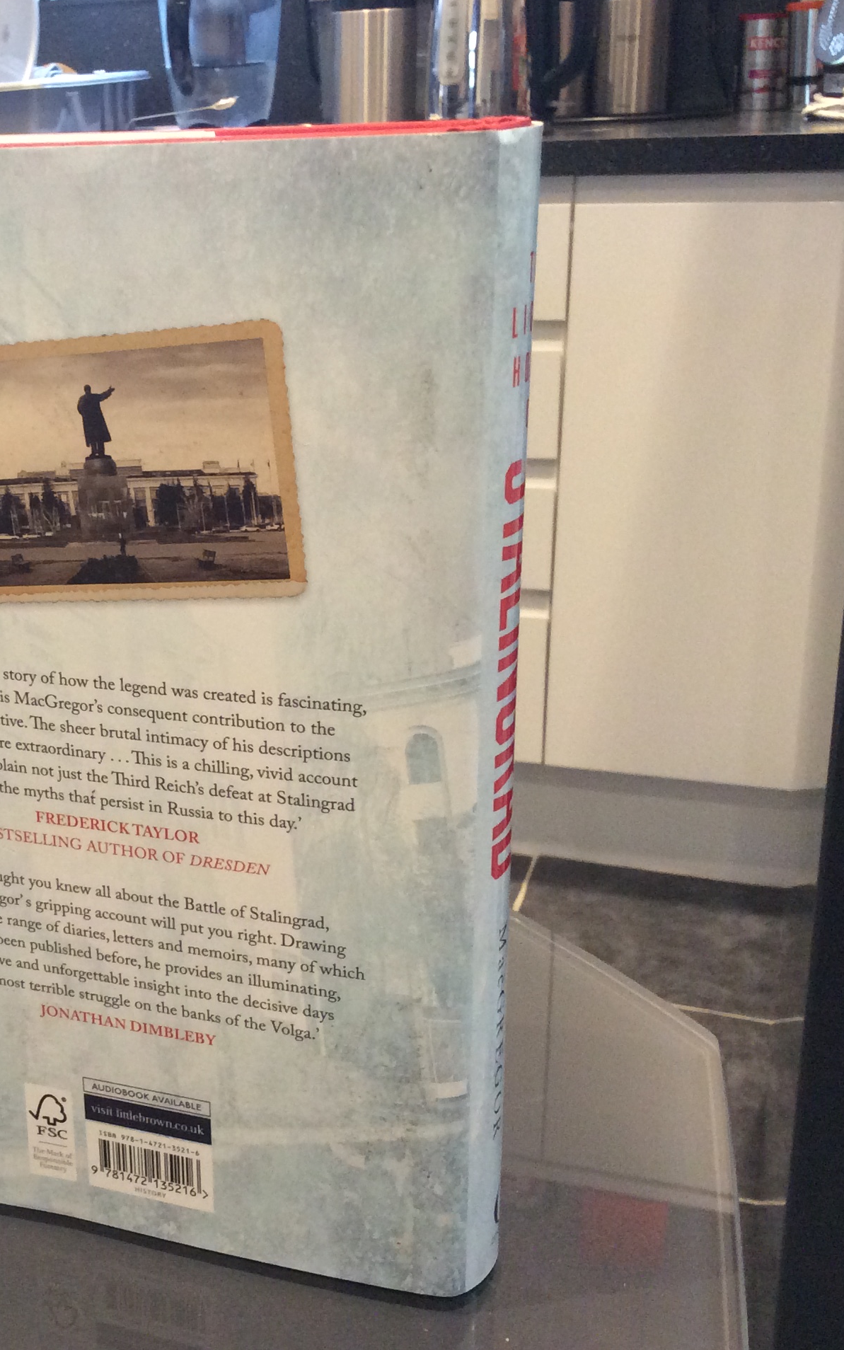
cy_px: 671
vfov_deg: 43.5
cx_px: 100
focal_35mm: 46
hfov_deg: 27.1
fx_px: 1692
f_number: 2.4
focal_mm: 3.3
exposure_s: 1/25
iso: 160
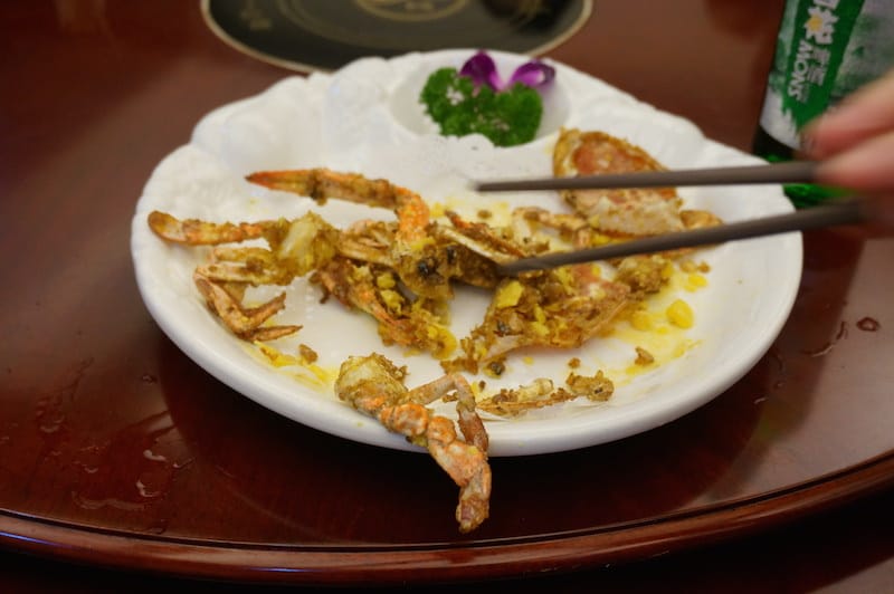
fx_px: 968
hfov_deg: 49.6
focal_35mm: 39
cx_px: 447
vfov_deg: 34.2
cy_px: 297
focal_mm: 26
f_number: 4.5
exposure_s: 1/60
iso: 800
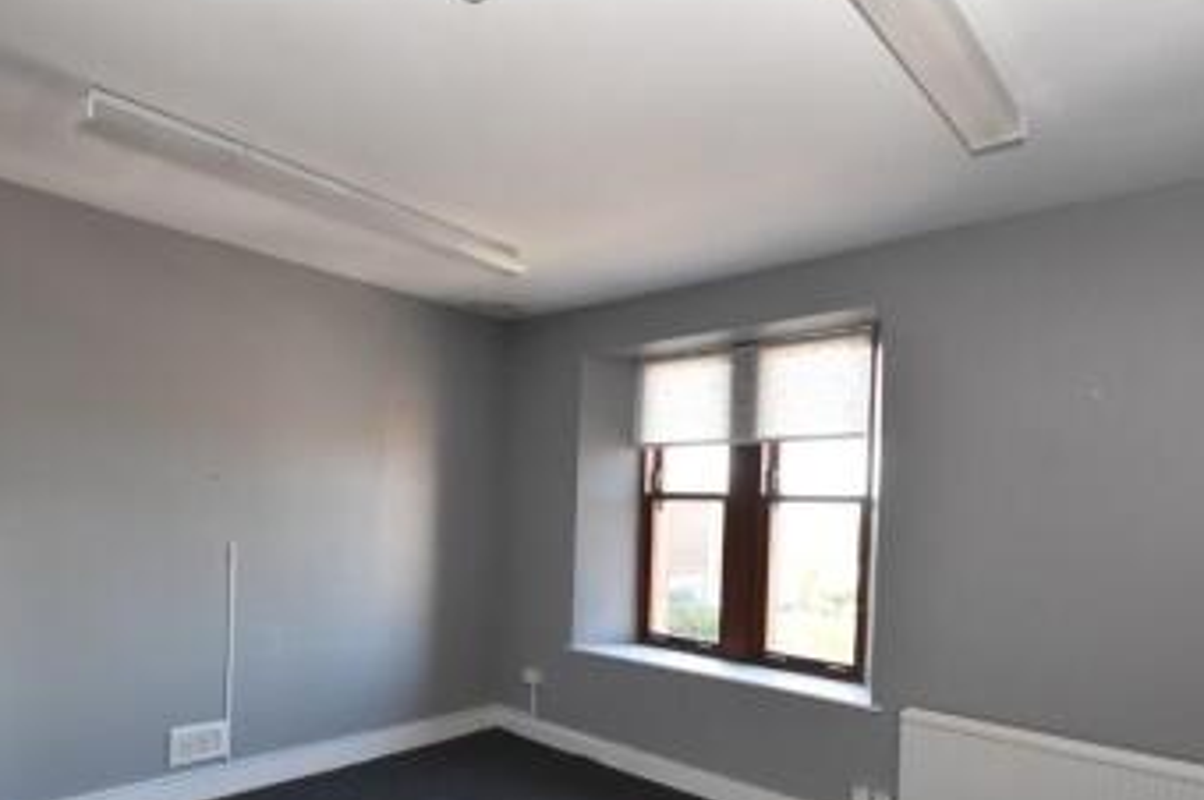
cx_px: 694
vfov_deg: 58.5
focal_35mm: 21
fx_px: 702
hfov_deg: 80.7
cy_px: 508
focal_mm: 10
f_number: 4.5
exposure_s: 1/160
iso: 800
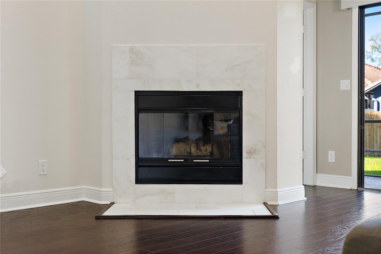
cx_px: 190
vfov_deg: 31.2
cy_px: 127
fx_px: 455
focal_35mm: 43
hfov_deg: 45.4
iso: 1600
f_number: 5.6
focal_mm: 43
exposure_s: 1/25
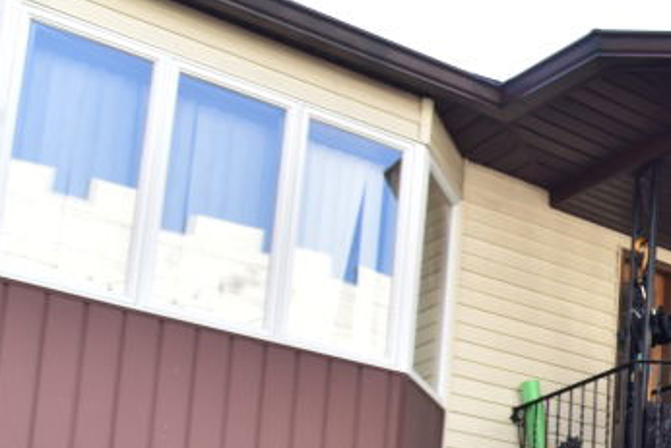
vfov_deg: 18.0
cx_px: 911
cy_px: 579
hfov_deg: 24.3
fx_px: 1324
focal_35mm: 71
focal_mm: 24
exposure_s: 1/250
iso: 200
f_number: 5
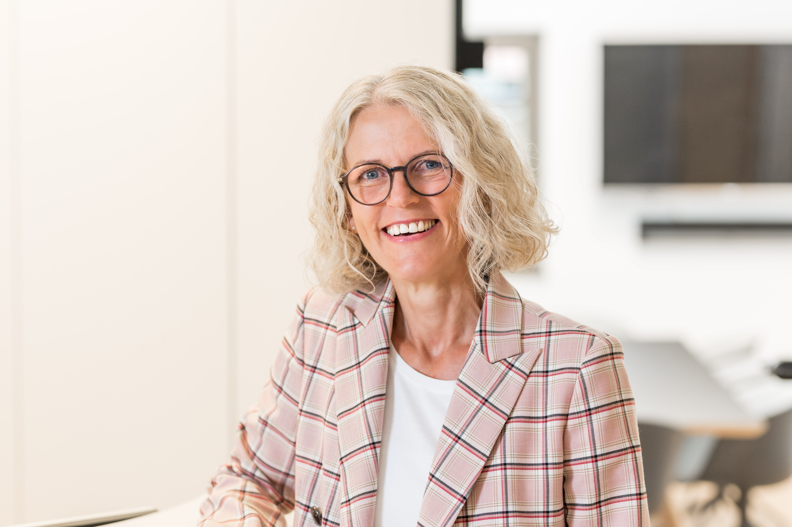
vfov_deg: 16.1
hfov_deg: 23.9
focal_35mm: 85
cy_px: 264
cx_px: 396
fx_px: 1869
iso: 800
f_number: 2.8
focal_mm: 85
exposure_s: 1/125
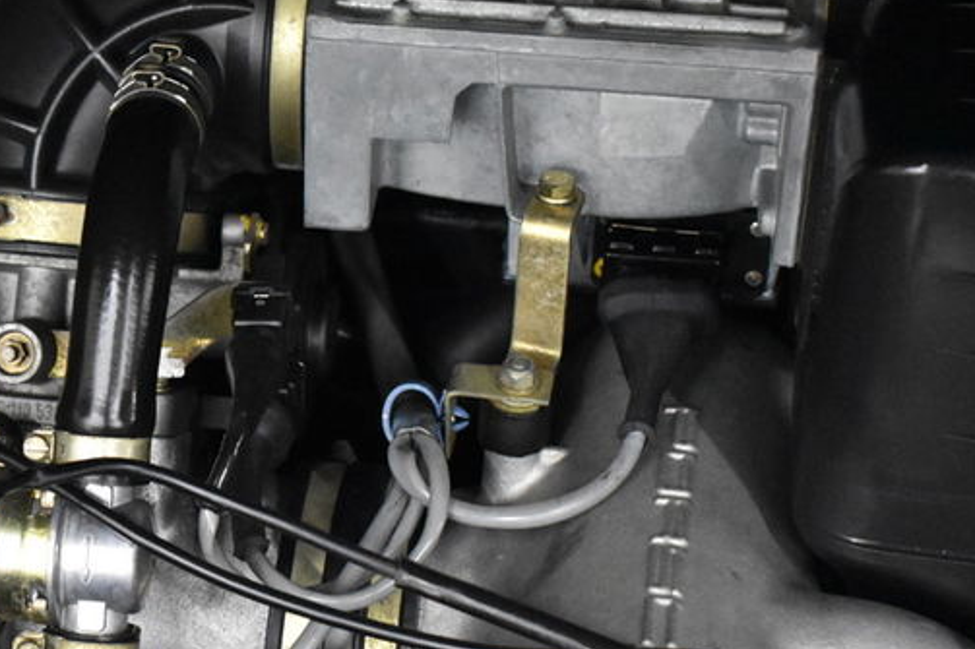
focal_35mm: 110
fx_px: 2978
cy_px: 449
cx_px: 68
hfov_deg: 18.2
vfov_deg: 12.4
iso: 6400
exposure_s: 1/60
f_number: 4.8
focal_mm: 36
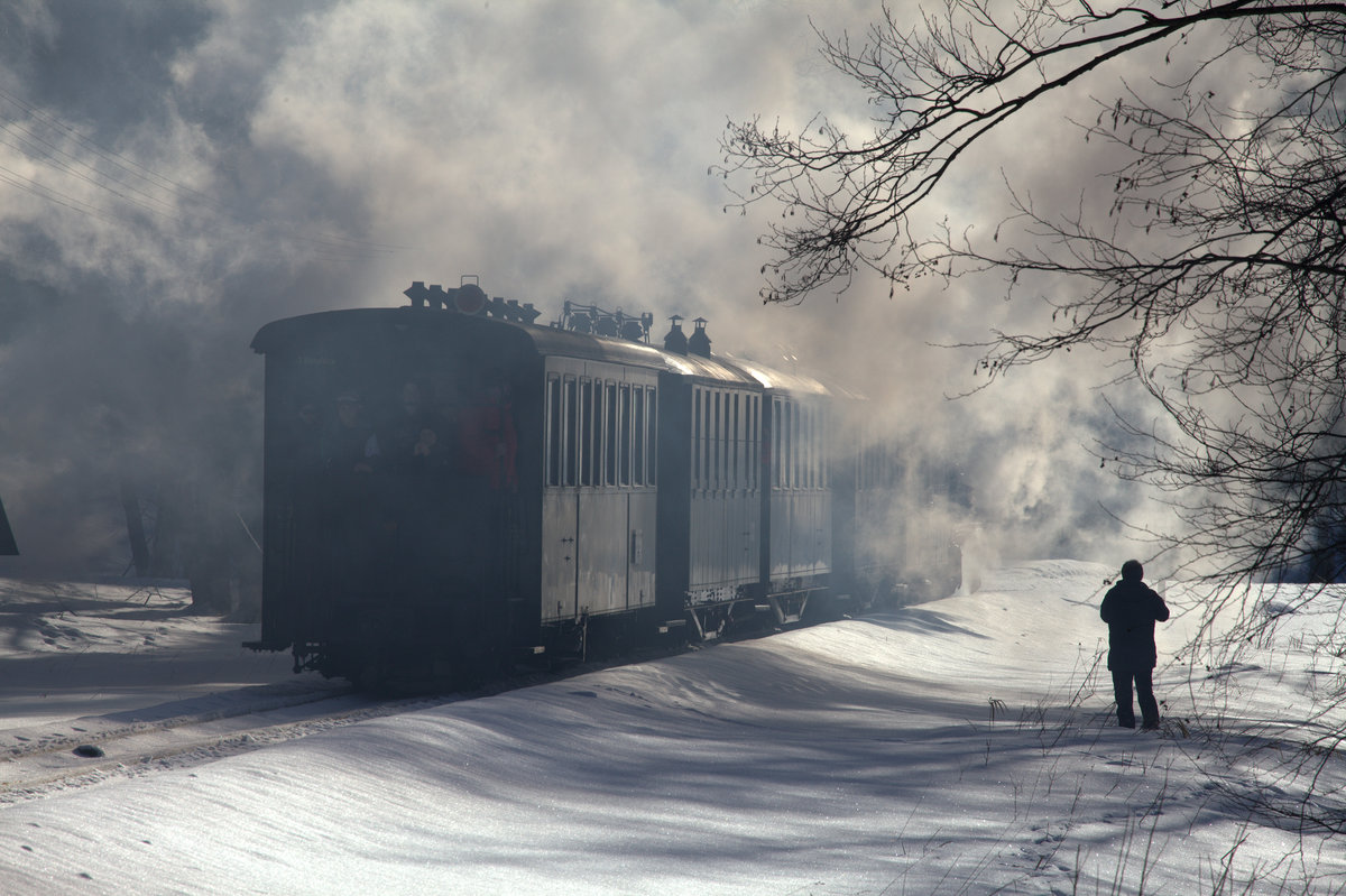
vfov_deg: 4.7
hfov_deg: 7.1
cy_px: 448
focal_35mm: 291
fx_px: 10875
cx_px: 673
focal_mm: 300
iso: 320
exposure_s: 1/320
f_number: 16
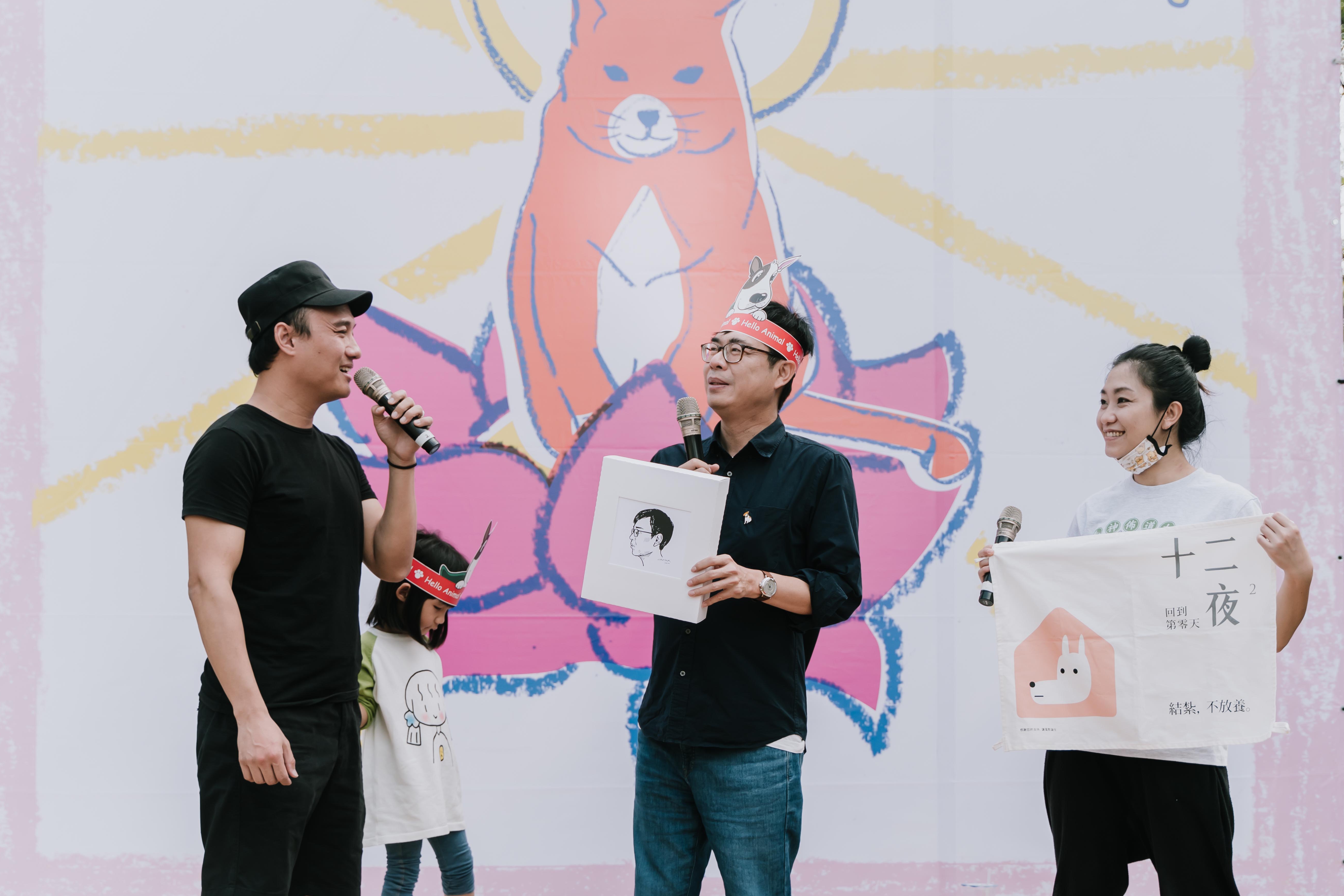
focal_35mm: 46
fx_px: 1717
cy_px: 427
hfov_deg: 42.7
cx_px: 751
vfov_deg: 29.2
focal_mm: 41
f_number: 2.8
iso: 400
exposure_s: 1/2000
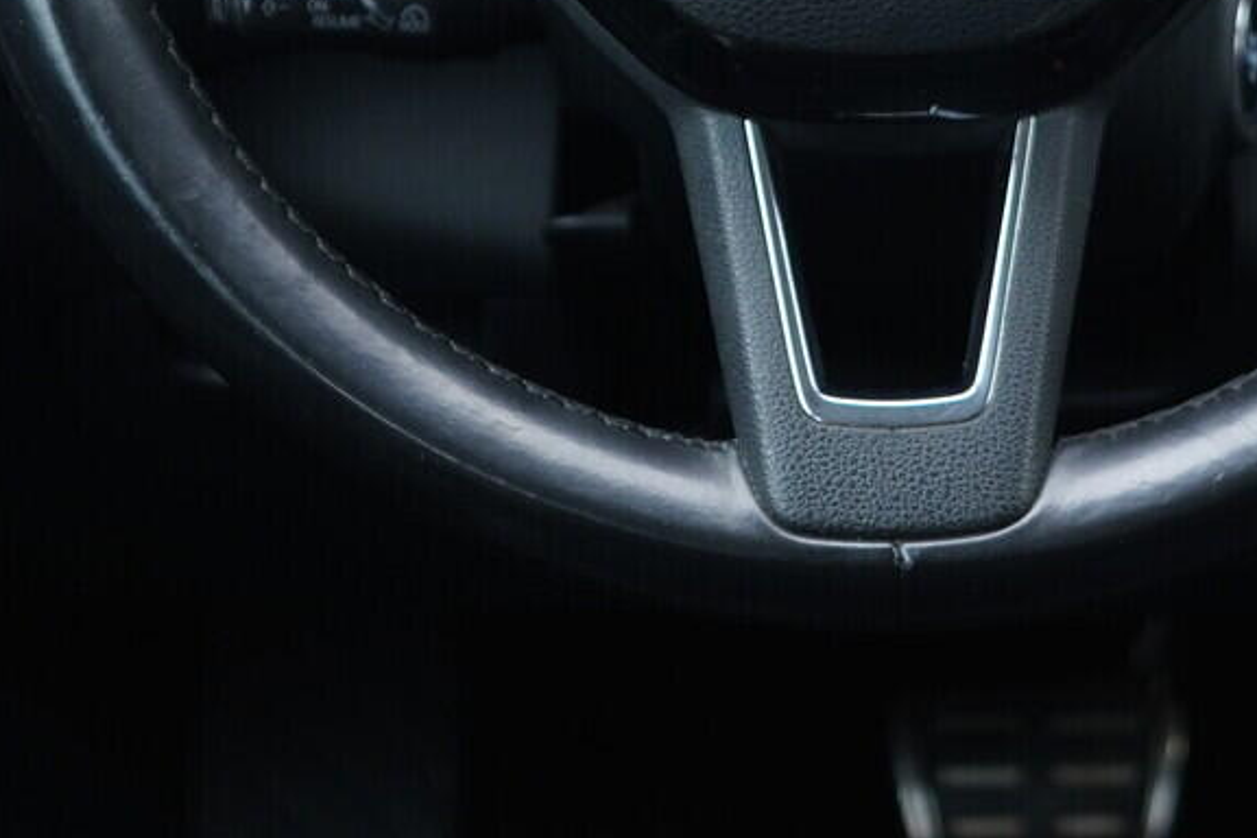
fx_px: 3142
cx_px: 893
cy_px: -207
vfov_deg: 14.6
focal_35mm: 90
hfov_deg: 22.5
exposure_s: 1/40
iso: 400
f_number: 2.8
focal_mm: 24
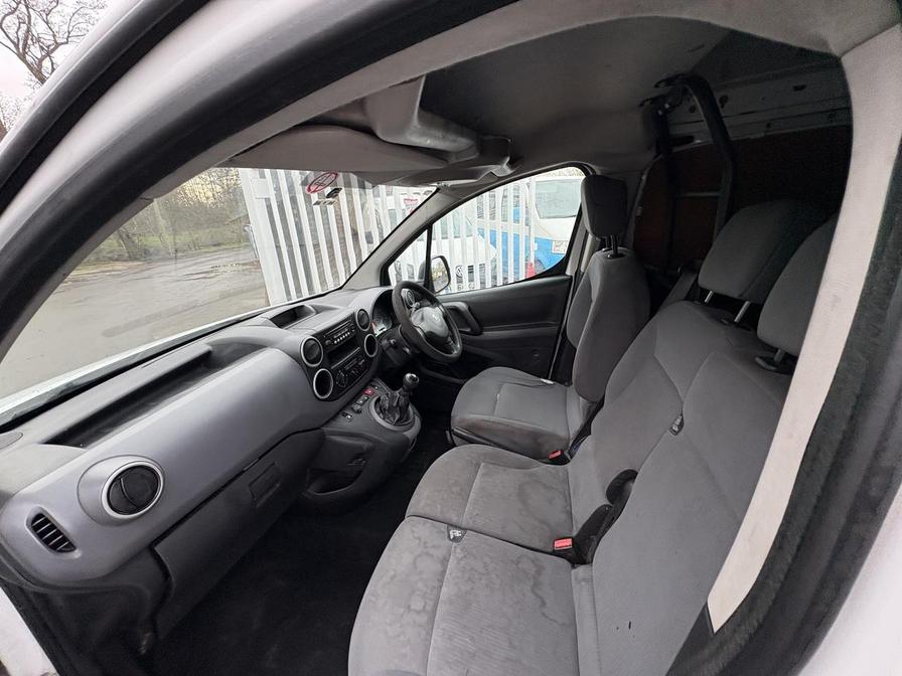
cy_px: 338
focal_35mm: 14
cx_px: 451
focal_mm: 2.22
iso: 160
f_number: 2.2
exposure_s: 1/99
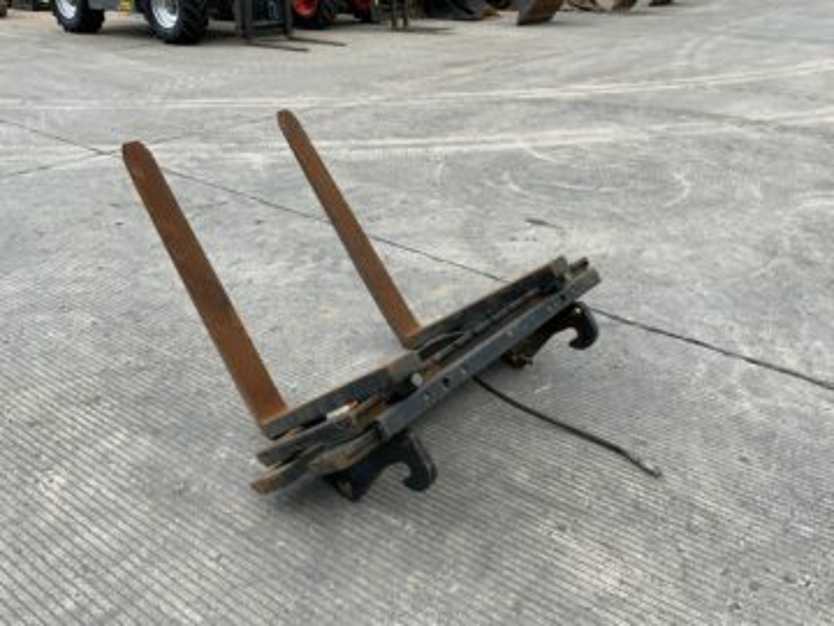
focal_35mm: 29
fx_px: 699
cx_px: 417
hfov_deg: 61.7
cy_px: 313
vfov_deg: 48.2
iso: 16
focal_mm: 3
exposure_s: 1/1015
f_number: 1.8
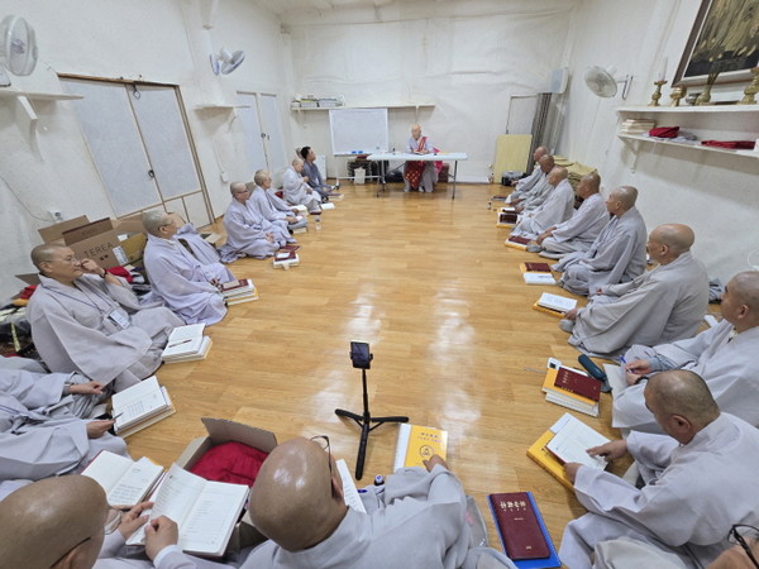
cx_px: 380
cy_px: 284
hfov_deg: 106.2
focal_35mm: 13
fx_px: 285
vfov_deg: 89.9
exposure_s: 1/60
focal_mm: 2.2
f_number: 2.2
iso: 160
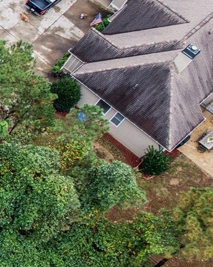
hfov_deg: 9.3
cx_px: -471
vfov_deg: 15.8
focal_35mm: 122
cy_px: 116
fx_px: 962
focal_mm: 12.3
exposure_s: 1/80
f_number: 2.8
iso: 100
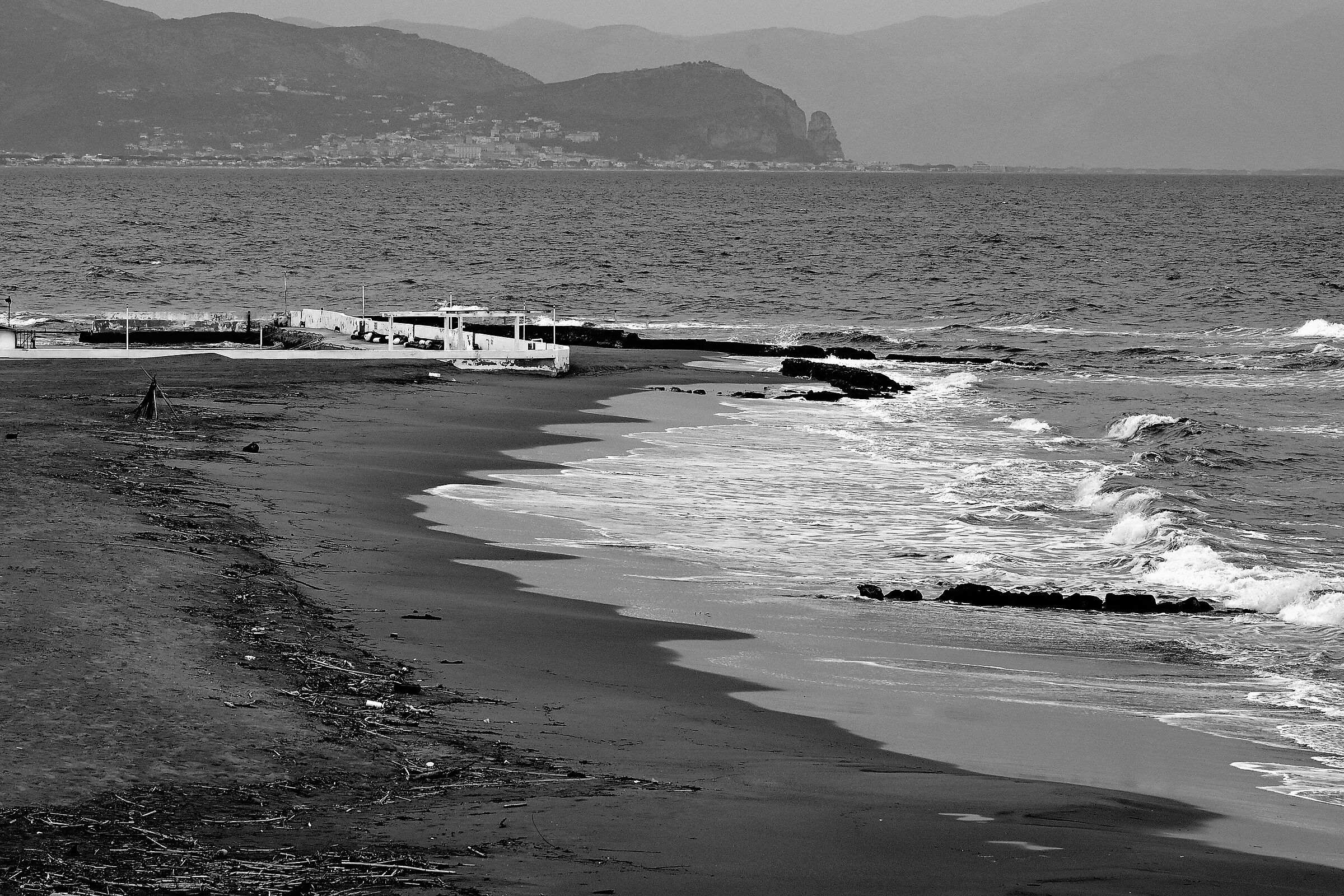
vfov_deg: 7.3
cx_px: 672
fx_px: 6981
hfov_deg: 11.0
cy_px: 448
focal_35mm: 187
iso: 800
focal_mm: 125
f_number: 10
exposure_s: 1/500
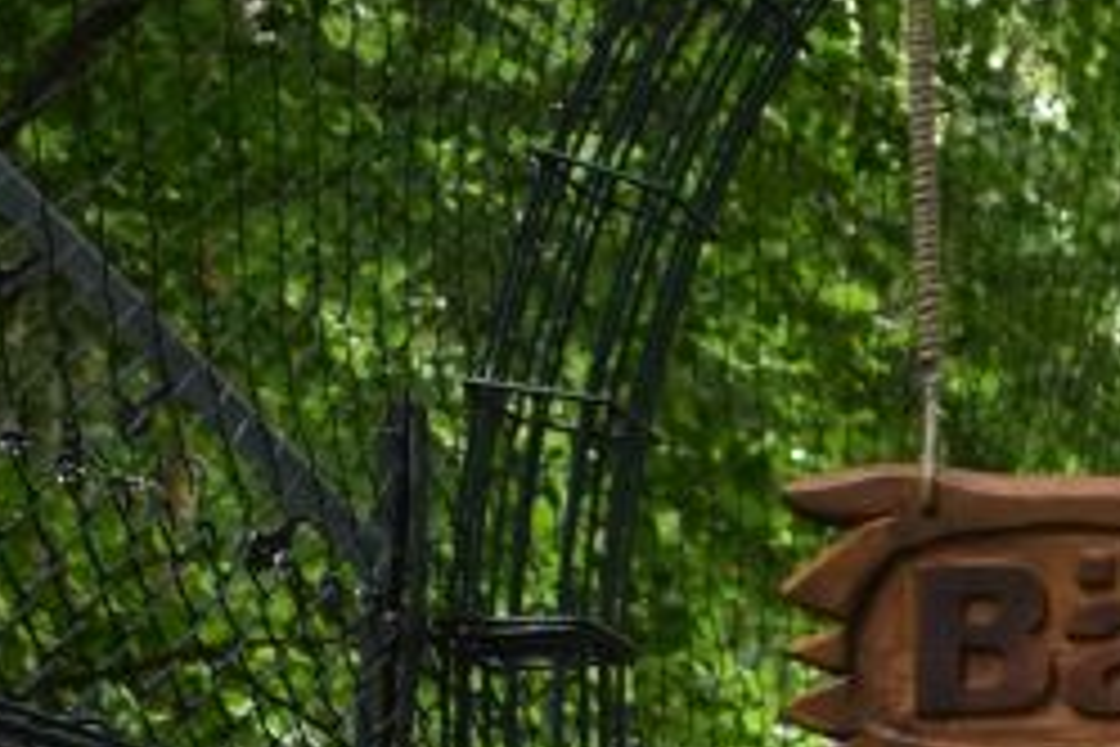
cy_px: 1138
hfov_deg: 14.8
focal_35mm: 130
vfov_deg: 10.2
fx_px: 4044
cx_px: 1619
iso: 1800
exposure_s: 1/500
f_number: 3.5
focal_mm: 18
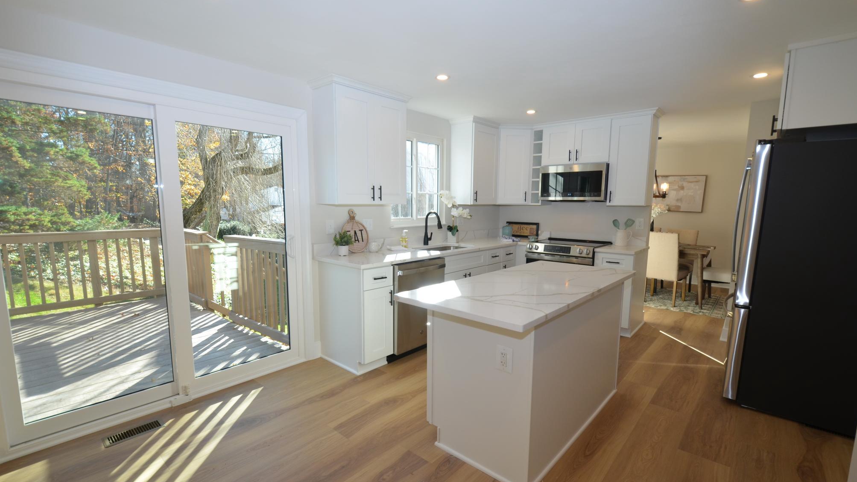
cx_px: 424
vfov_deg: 67.0
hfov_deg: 99.4
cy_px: 253
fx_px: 364
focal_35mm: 16
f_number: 5.6
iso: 320
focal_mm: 10
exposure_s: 1/60
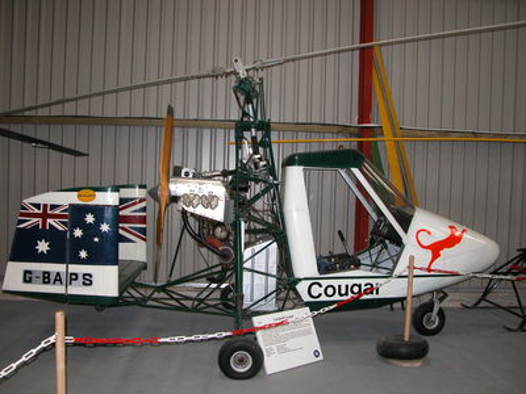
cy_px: 197
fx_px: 532
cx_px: 263
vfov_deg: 40.7
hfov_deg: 52.6
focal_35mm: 35
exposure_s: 1/60
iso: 200
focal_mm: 8.9
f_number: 2.8
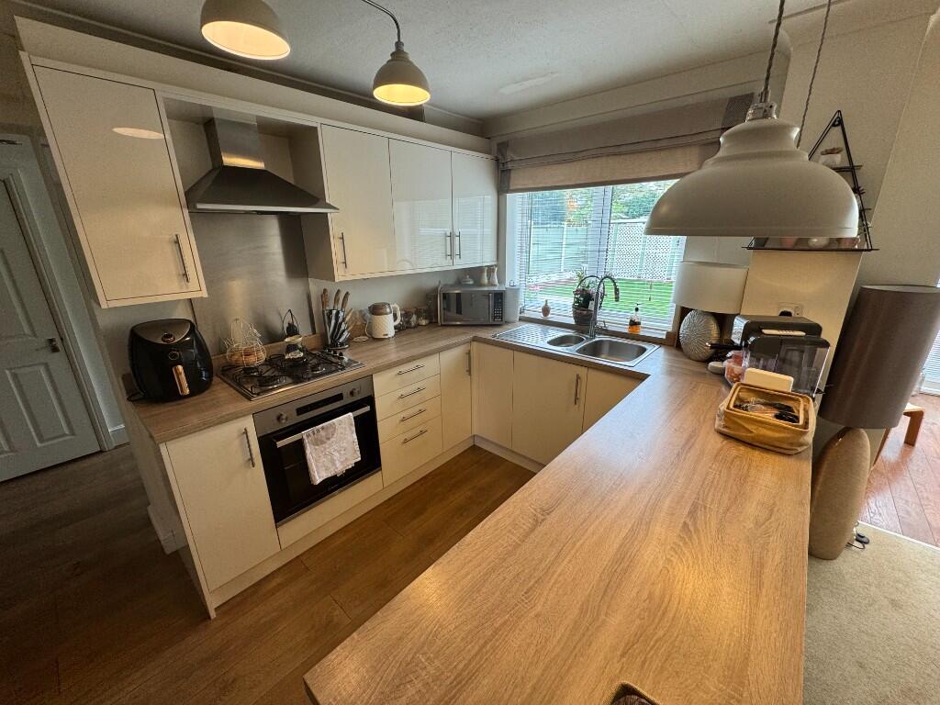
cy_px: 352
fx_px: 380
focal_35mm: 14
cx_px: 470
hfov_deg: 102.1
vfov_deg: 85.7
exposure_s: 1/100
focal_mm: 2.22
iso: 80
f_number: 2.2
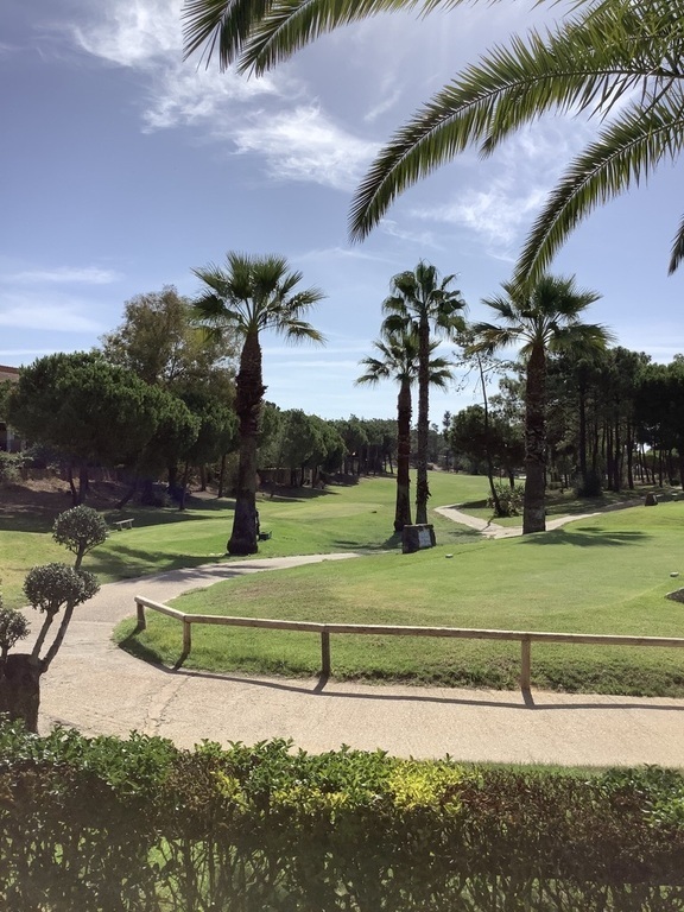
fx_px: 817
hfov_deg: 45.4
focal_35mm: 31
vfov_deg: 58.4
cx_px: 342
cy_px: 456
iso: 25
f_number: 2.4
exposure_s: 1/2331
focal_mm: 3.3
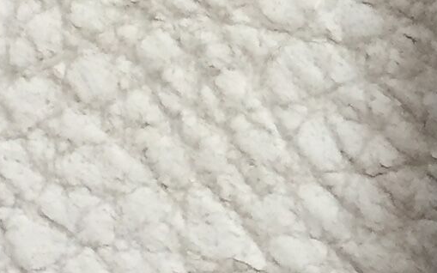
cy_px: 301
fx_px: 2346
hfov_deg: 10.2
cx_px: 686
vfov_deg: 6.6
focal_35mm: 197
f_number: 2.2
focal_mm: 4.15
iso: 80
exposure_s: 1/33
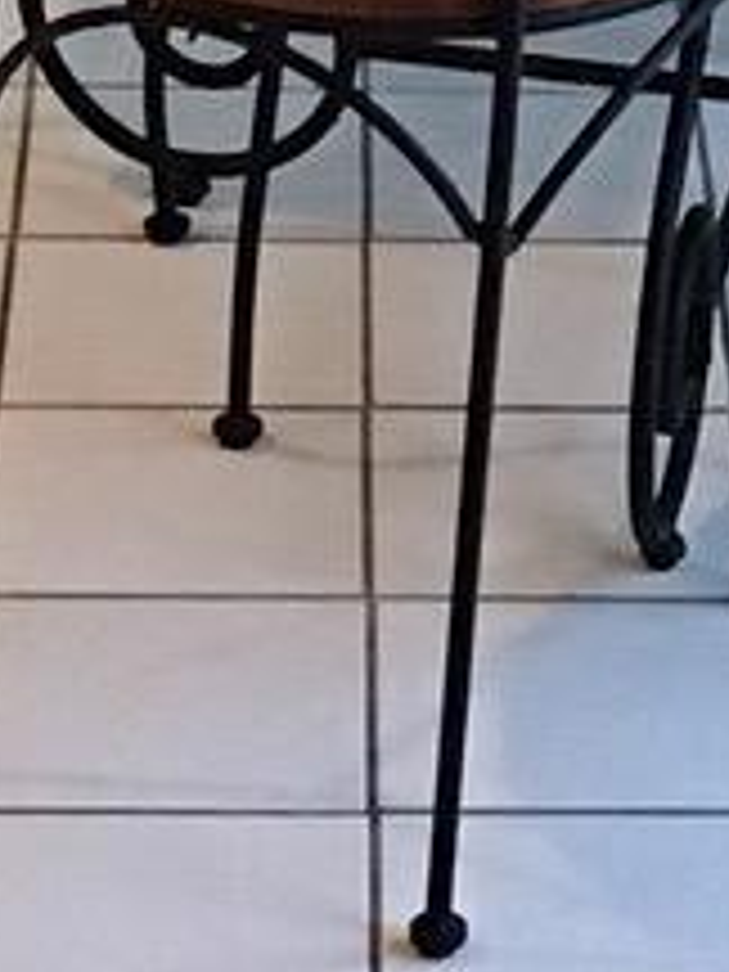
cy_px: -1400
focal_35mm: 220
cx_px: 900
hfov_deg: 6.7
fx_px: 6177
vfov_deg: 8.2
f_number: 2.4
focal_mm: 3.3
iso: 160
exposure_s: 1/30
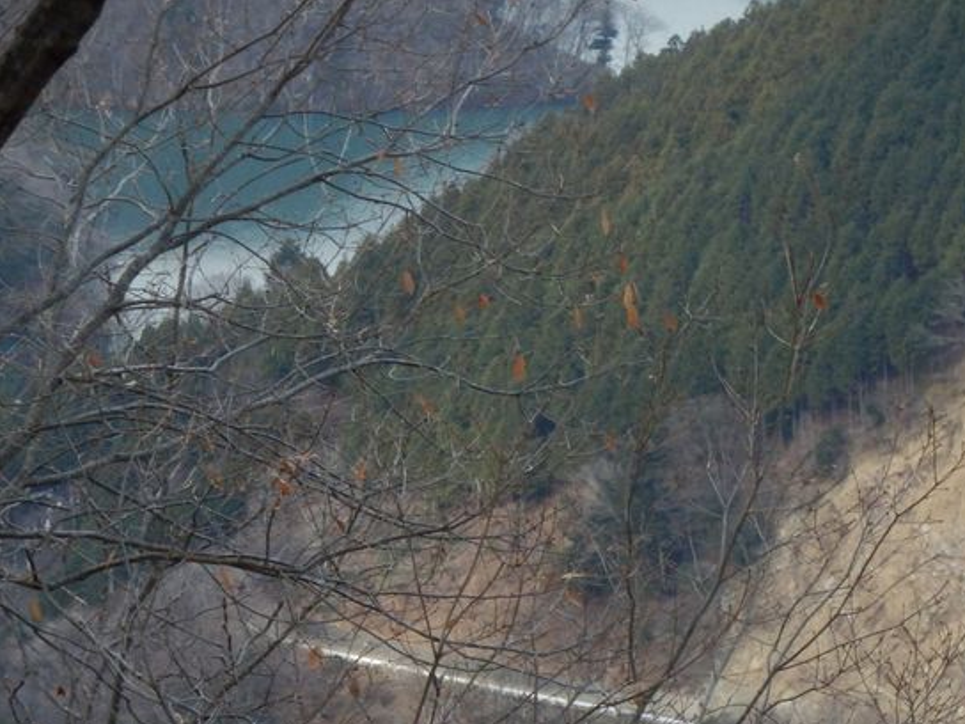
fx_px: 9841
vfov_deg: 4.2
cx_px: 621
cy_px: 529
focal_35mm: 353
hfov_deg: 5.6
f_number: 5.8
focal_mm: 42.5
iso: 320
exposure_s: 1/250
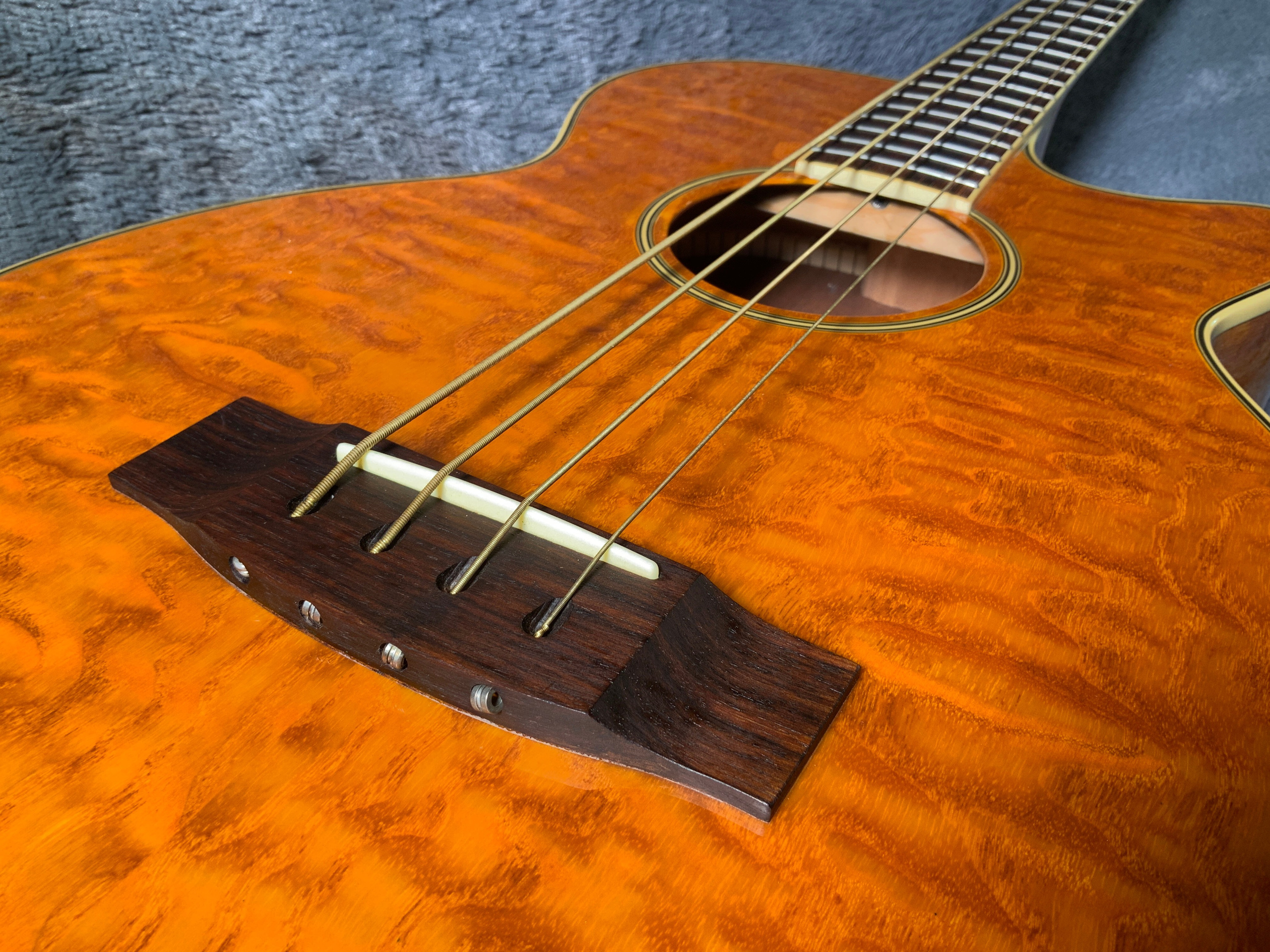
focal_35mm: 29
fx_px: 1064
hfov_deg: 61.7
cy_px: 476
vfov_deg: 48.2
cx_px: 635
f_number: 1.8
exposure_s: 1/100
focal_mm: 3
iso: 32
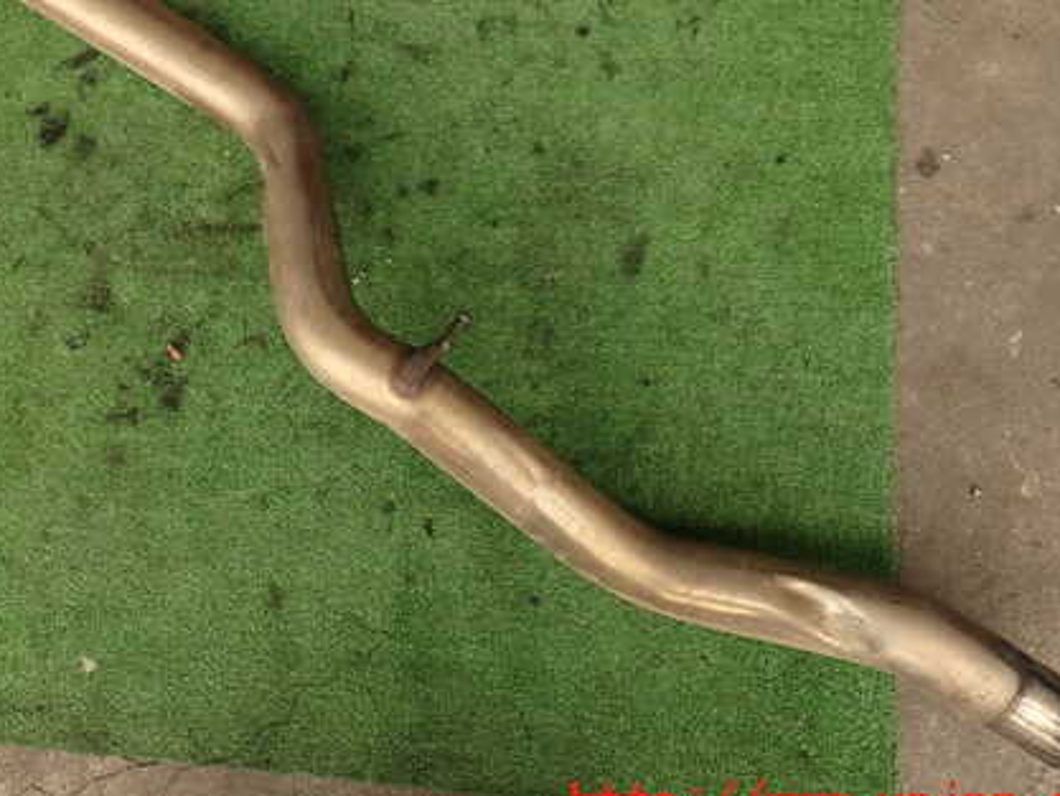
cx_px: 381
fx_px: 1103
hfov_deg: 50.7
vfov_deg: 39.2
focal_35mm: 36
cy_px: 267
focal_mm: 4.5
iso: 100
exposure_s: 1/250
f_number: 2.8
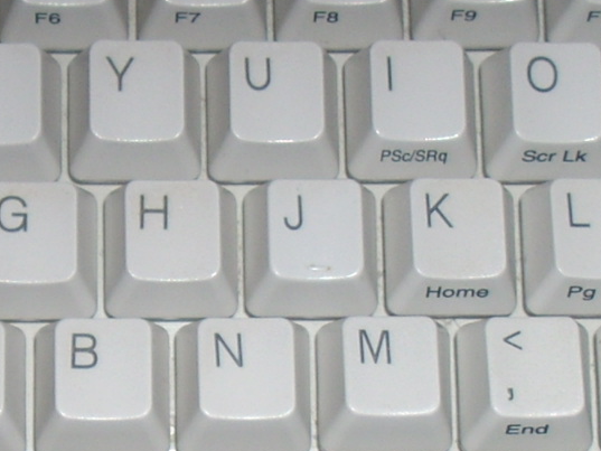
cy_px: 359
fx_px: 2449
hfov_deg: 14.0
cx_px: 170
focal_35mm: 141
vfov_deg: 10.5
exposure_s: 1/60
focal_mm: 6.2
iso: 64
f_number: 2.8
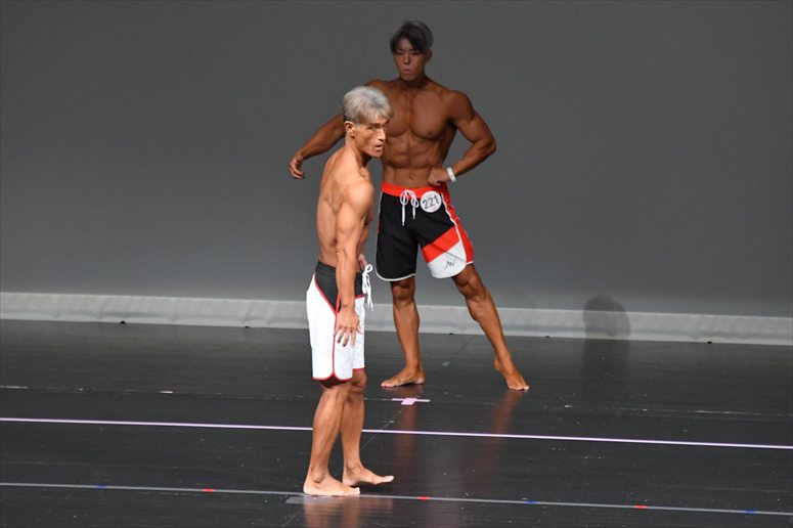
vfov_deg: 4.4
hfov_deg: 6.5
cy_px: 264
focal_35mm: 315
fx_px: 6935
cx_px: 396
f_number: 5.6
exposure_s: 1/400
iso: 5000
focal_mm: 210
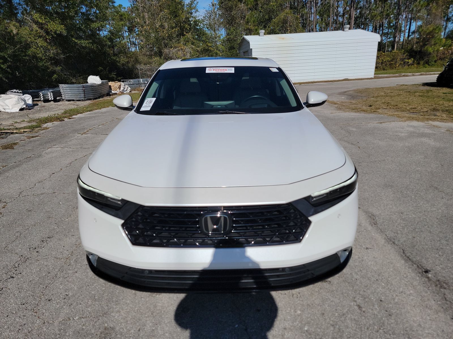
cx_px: 226
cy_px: 170
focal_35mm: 24
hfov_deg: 71.6
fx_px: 314
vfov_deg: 56.8
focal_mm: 6.7
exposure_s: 1/2722
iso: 50
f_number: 1.8
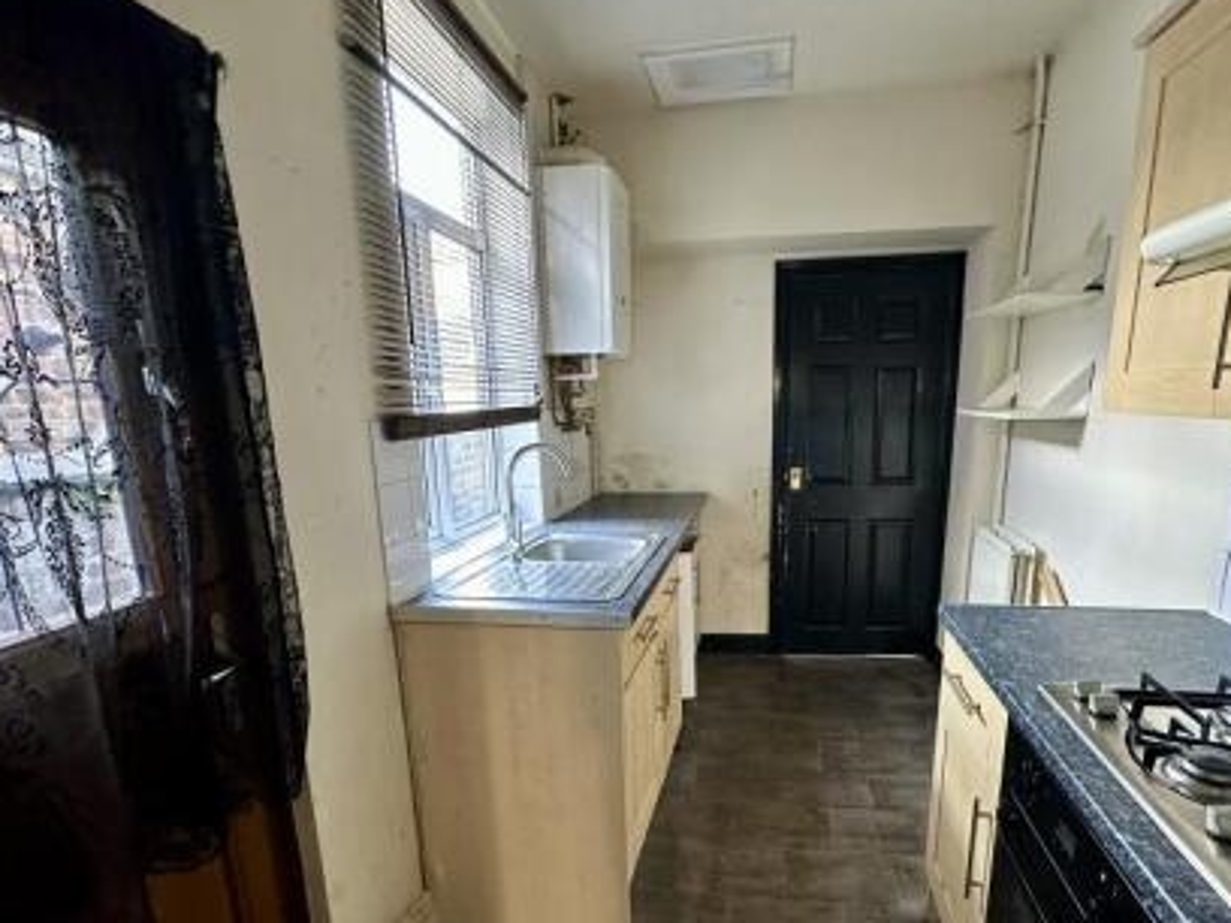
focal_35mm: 20
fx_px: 711
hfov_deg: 81.6
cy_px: 569
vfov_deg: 65.1
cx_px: 659
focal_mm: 2.22
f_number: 2.2
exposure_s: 1/60
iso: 500
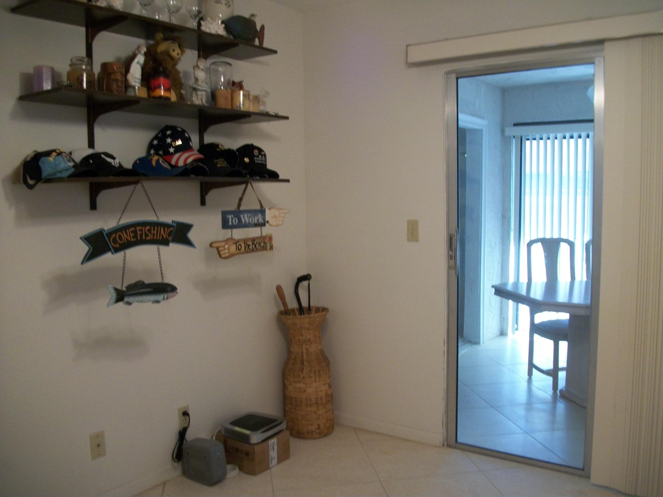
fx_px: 613
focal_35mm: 32
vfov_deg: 44.2
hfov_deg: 56.8
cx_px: 332
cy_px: 248
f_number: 2.9
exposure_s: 1/20
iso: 160
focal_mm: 5.7
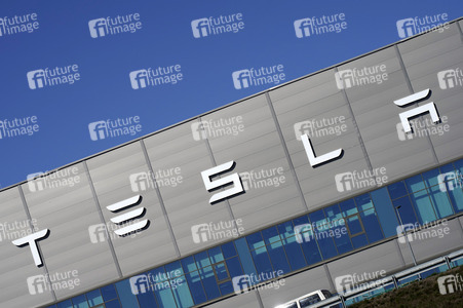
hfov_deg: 18.1
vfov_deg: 12.1
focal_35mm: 113
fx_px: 1452
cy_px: 154
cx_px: 232
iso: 100
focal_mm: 113
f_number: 7.1
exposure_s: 1/1250
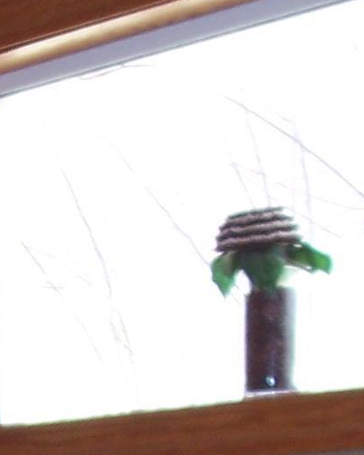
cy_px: 722
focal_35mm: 166
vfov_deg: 11.1
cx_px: -353
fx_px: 2237
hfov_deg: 8.8
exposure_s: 1/60
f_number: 2.7
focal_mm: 5.6
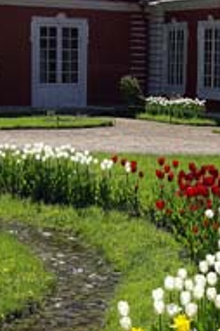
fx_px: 781
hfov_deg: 16.0
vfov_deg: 23.9
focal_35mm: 85
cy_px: 191
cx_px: 110
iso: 100
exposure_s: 1/350
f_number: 8
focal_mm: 24
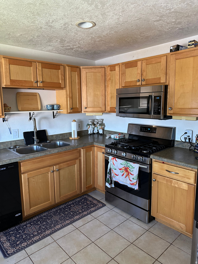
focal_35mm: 24
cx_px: 99
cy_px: 132
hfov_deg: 56.8
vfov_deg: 71.6
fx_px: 183
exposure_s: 1/60
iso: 320
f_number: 1.78
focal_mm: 6.86
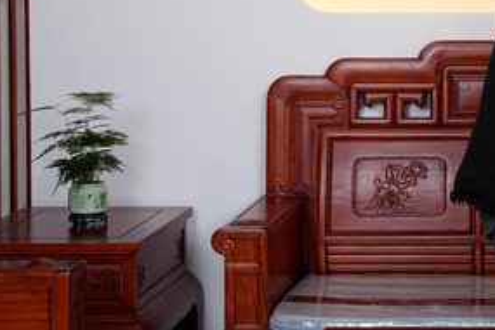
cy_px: 18
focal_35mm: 126
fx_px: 1727
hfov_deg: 15.6
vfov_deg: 10.8
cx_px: 614
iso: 400
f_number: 2.8
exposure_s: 1/320
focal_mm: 47.6
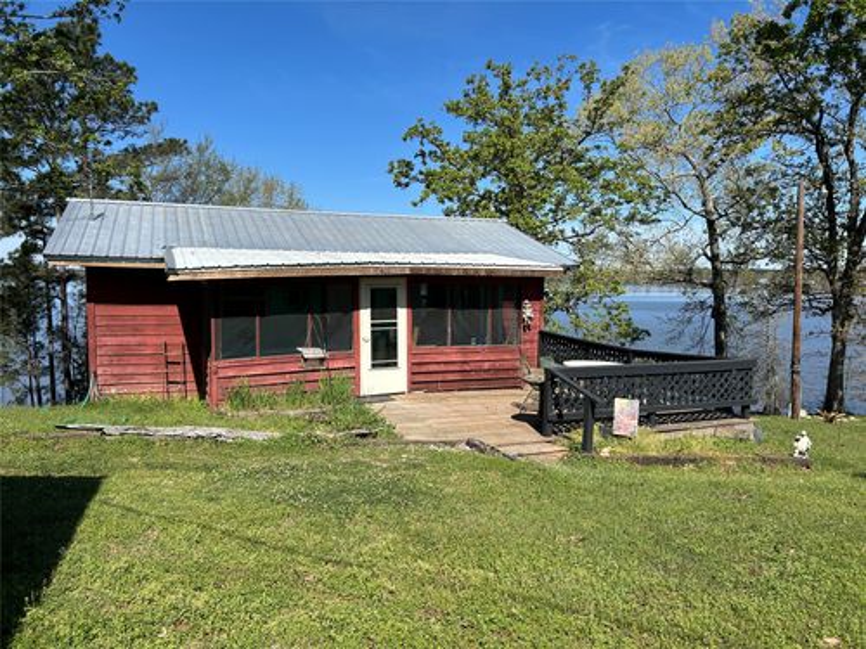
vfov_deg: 53.1
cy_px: 324
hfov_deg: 67.3
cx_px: 433
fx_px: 650
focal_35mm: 26
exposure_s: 1/4115
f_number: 1.5
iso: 50
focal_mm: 5.7
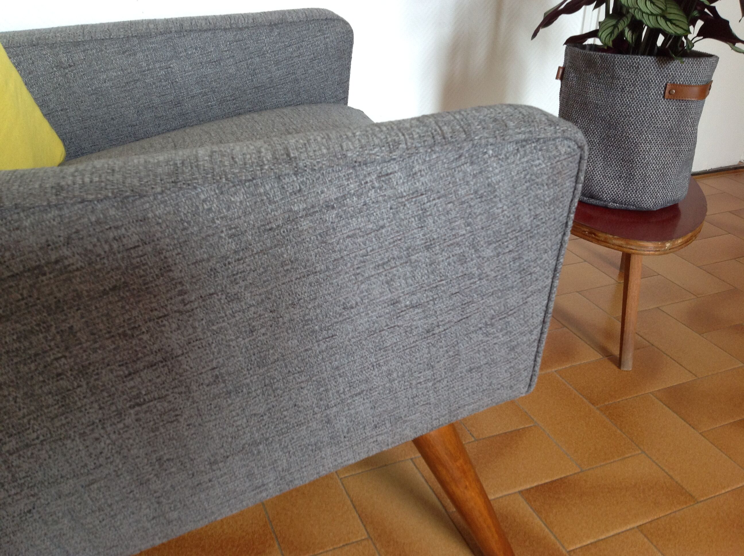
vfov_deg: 40.6
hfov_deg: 52.7
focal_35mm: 35
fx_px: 751
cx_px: 372
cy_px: 278
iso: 100
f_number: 2.4
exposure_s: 1/15
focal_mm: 4.28
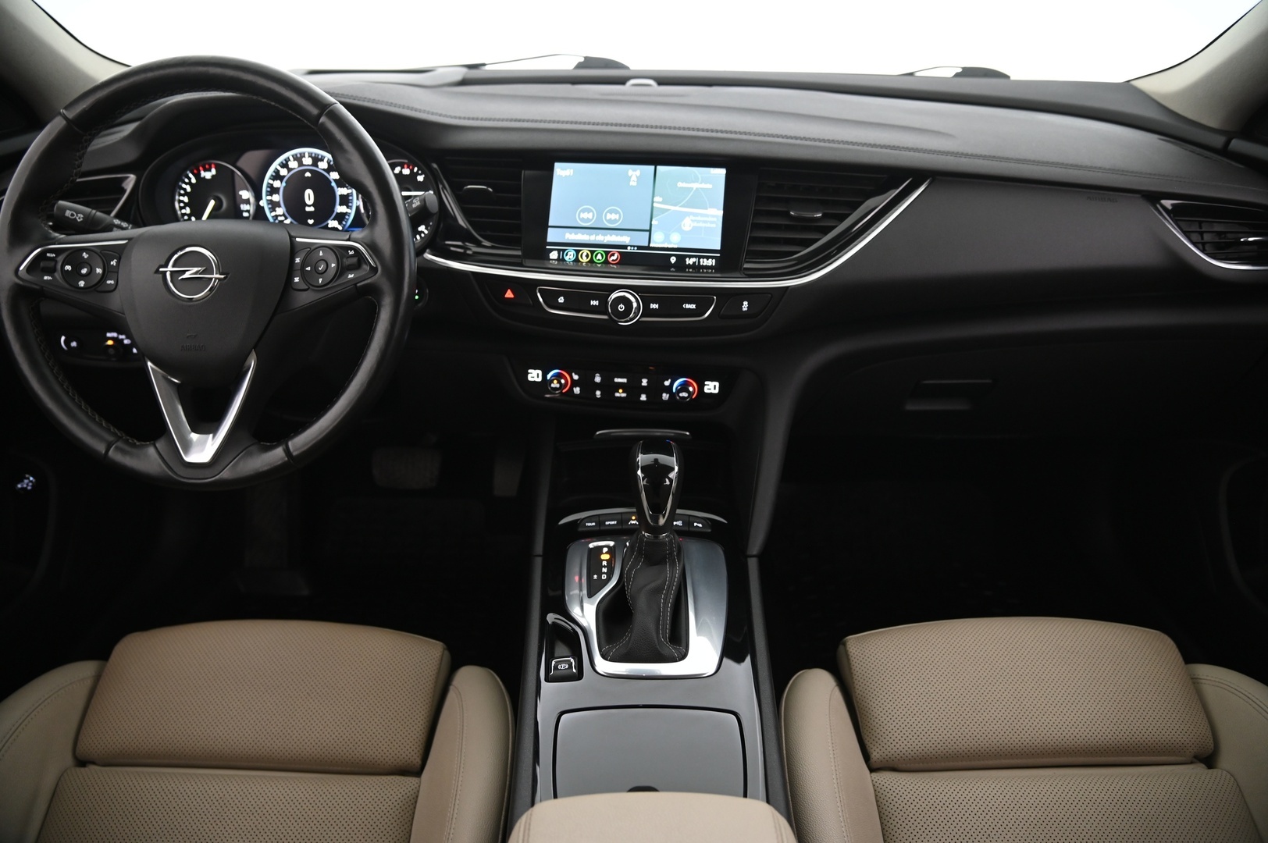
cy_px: 422
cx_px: 634
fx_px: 845
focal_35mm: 24
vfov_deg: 53.1
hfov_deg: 73.8
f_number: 4
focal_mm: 24
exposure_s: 1/15
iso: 2000
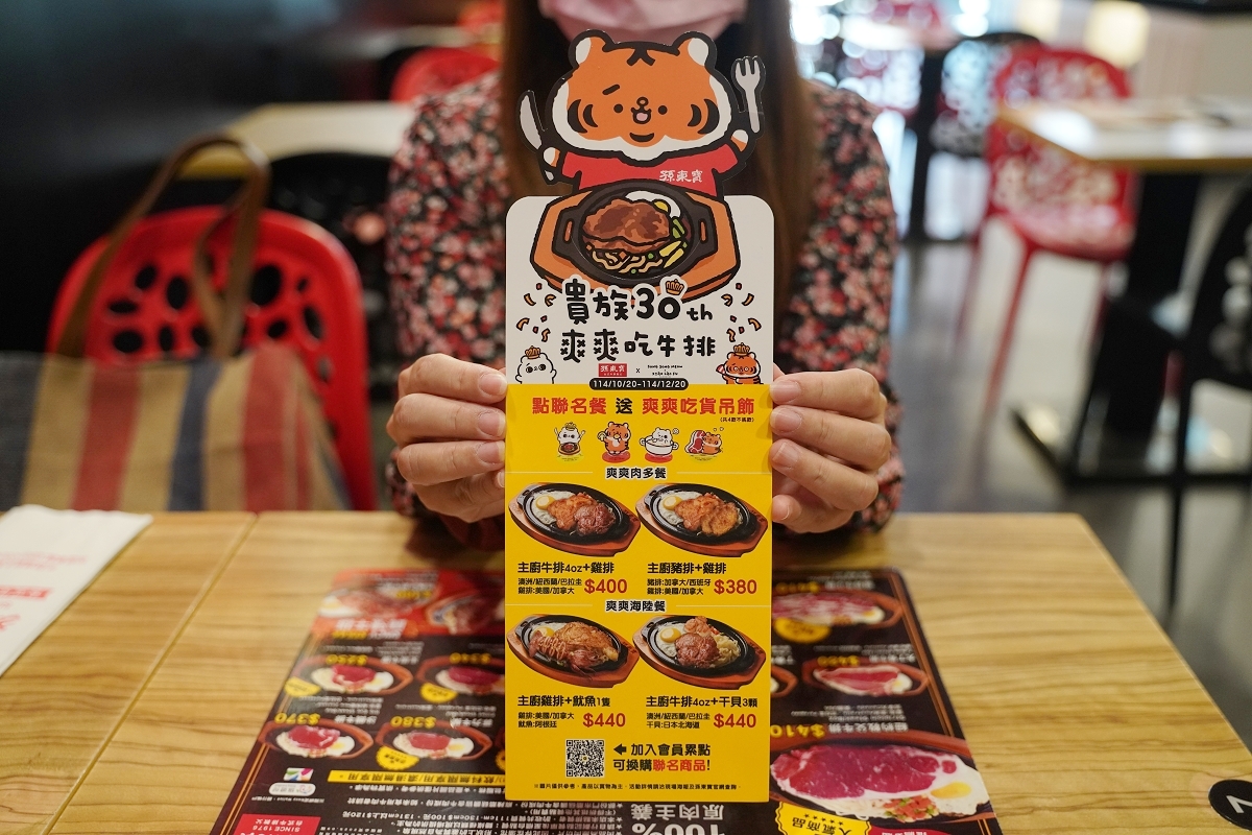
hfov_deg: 58.7
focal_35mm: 32
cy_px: 418
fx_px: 1113
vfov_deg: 41.1
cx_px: 626
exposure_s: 1/160
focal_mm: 32
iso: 3200
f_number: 2.8
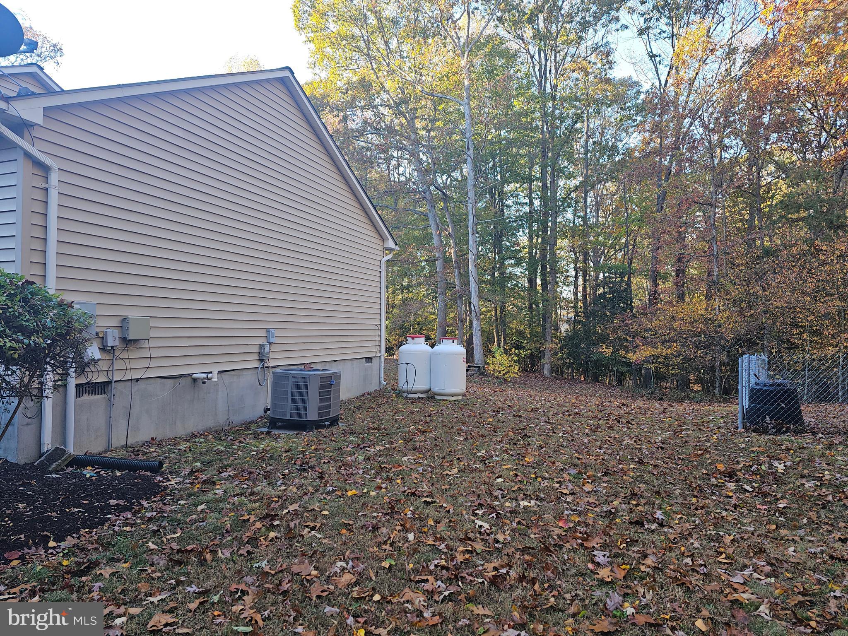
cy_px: 318
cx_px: 424
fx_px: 563
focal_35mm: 23
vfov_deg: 58.9
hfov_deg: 73.9
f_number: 1.7
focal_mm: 6.3
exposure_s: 1/60
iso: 16
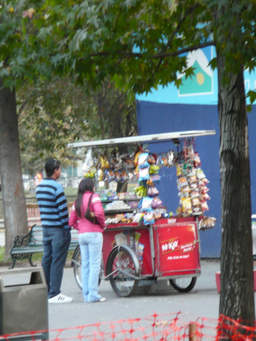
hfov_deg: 4.4
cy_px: 170
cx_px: 128
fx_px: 3313
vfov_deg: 5.9
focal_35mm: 336
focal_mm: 46
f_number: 4.9
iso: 200
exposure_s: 1/8
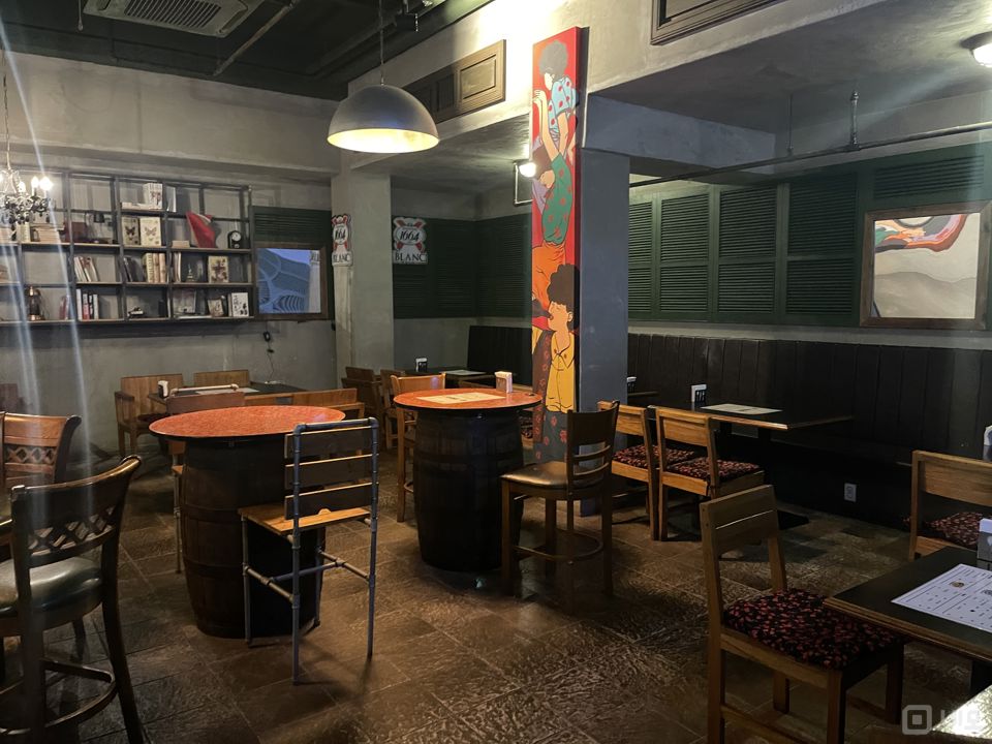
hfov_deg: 69.4
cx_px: 496
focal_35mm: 25
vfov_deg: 54.9
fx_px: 716
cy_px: 372
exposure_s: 1/30
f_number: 1.6
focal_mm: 5.1
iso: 1000
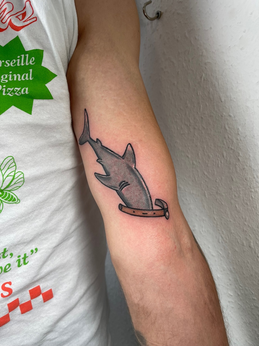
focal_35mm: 25
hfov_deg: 54.9
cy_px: 173
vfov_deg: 69.4
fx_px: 249
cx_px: 130
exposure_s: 1/100
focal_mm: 5.1
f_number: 1.6
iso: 64
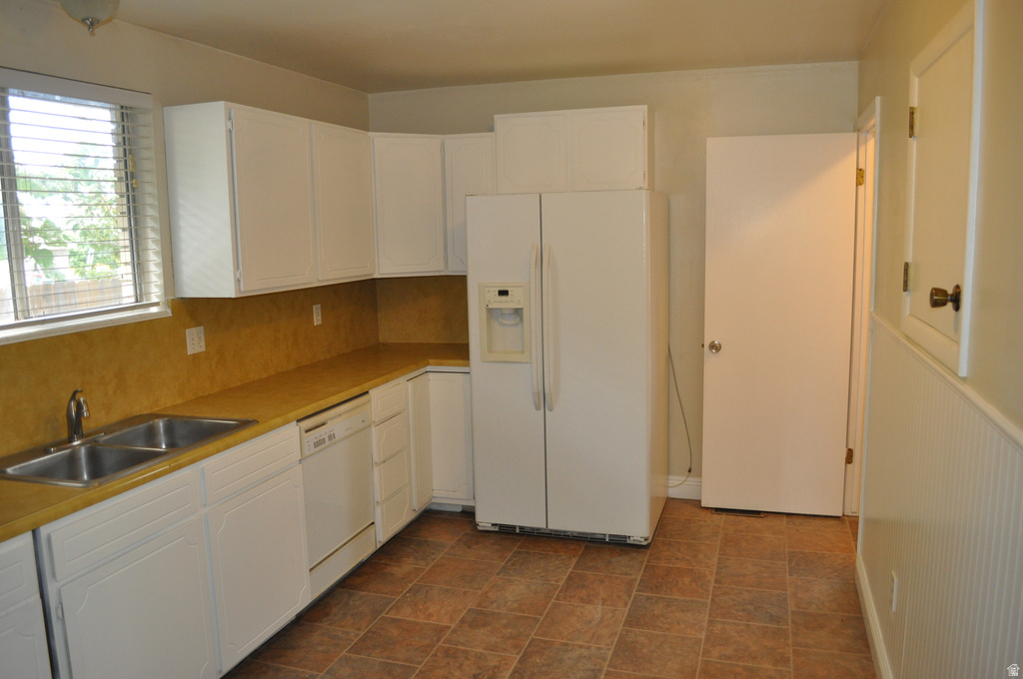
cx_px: 512
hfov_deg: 67.4
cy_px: 340
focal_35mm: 27
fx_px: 766
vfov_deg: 47.8
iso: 800
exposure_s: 1/80
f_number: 3.5
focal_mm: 18
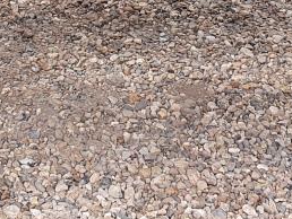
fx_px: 870
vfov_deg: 12.8
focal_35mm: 103
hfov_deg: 18.9
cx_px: 69
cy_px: -200
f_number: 2.4
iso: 50
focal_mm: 4.32
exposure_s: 1/353
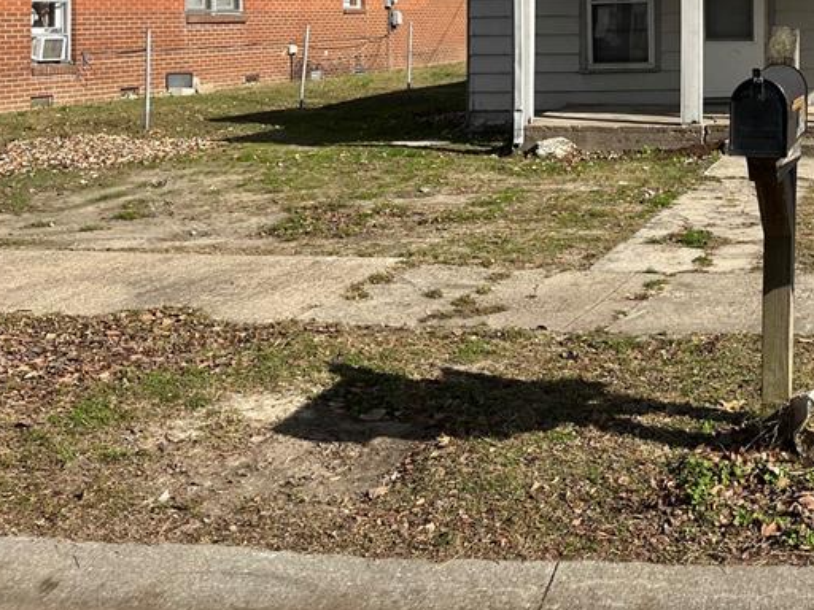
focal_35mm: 52
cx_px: 795
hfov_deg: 33.9
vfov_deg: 26.6
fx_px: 1223
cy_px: 10
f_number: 1.6
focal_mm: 5.1
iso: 50
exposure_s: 1/3521
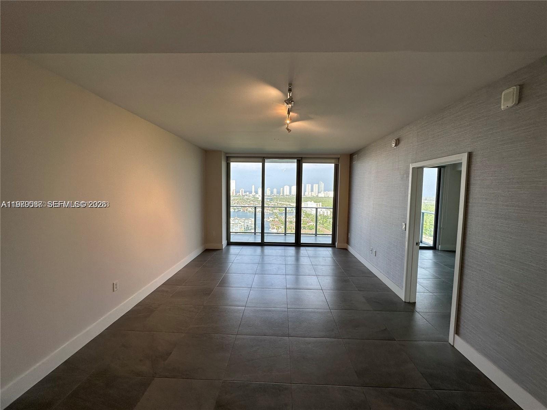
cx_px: 274
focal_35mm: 14
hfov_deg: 102.1
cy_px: 205
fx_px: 221
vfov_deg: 85.7
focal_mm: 2.22
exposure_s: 1/120
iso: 64
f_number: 2.2
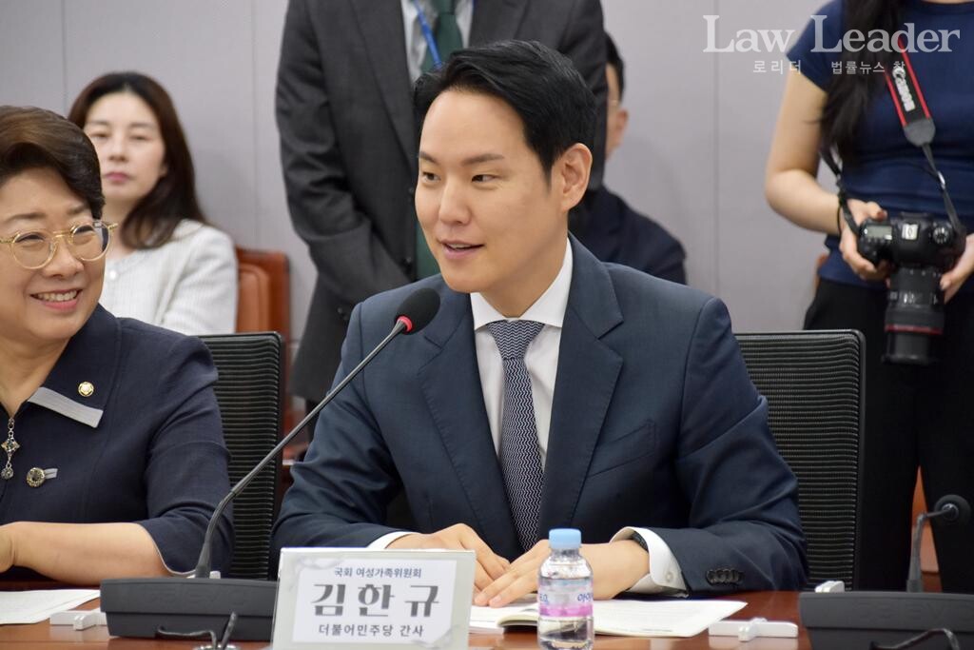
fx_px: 5276
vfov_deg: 7.0
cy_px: 325
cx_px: 487
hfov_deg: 10.5
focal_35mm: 195
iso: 800
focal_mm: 130
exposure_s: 1/200
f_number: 5.6
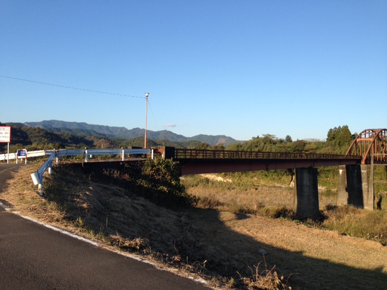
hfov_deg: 55.4
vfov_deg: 42.9
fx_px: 369
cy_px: 145
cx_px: 194
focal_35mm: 33
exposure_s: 1/874
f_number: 2.4
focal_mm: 4.12
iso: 50
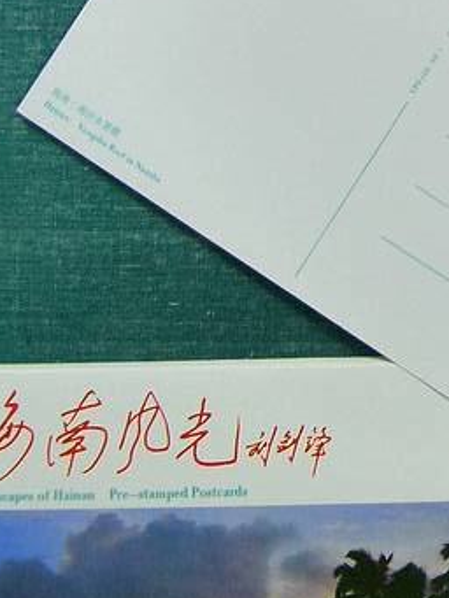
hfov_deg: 16.2
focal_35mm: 87
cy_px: -25
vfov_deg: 21.6
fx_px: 1504
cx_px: 561
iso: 160
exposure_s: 1/125
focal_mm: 5.2
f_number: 4
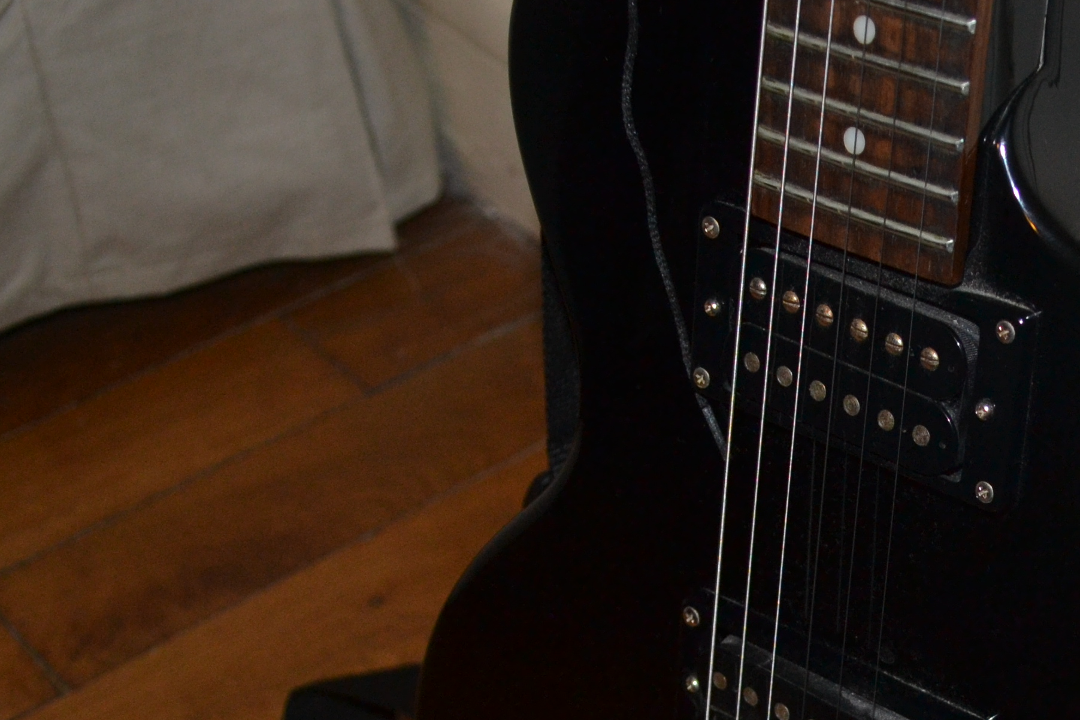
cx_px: 967
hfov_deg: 28.2
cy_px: 683
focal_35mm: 69
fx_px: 2070
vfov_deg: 19.3
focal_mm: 18
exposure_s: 1/60
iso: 640
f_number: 3.5
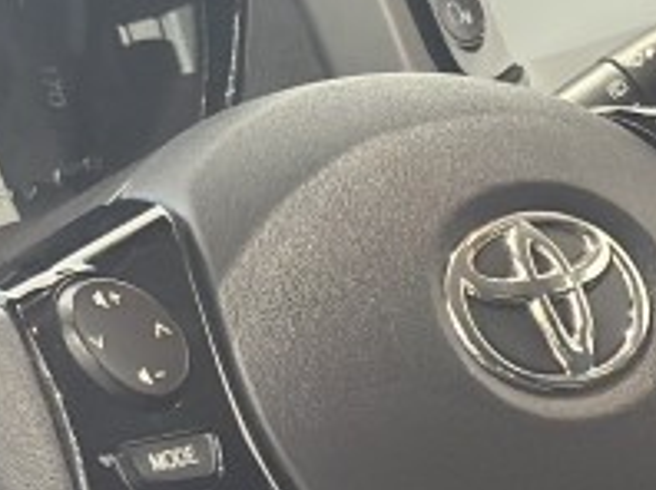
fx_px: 4827
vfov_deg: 5.8
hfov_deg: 7.7
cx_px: 825
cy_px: 275
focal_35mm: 255
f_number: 1.78
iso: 200
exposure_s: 1/50
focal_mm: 6.76
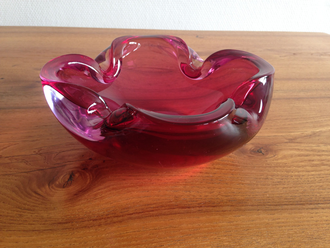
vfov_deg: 42.9
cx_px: 165
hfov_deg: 55.4
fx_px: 315
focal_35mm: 33
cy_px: 124
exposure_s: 1/40
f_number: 2.4
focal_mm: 4.12
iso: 50
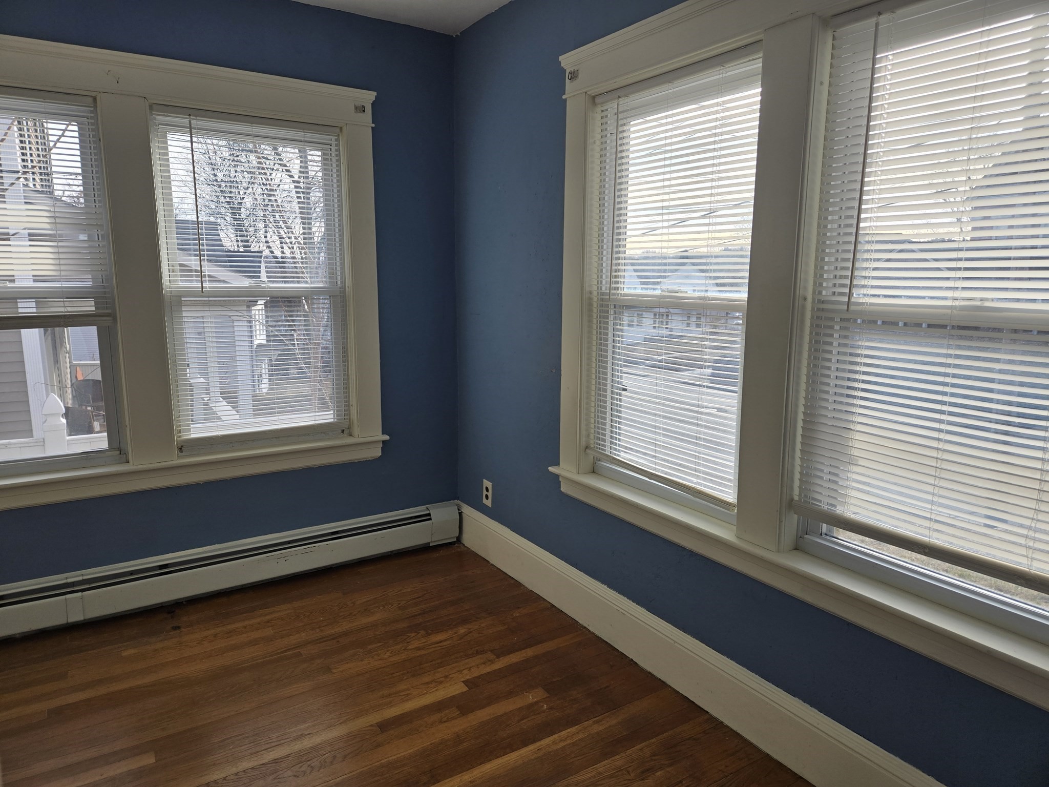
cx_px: 524
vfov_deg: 58.9
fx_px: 697
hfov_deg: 73.9
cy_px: 394
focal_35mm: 23
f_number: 1.8
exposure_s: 1/455
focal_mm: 5.4
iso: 25
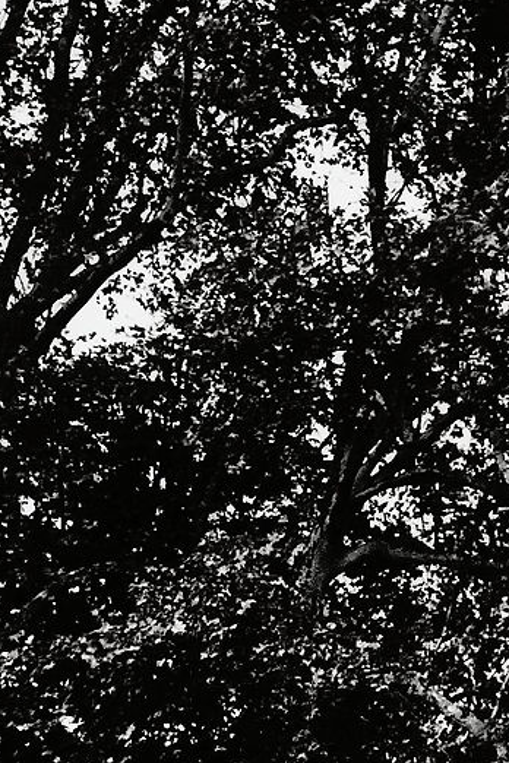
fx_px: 2842
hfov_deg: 9.1
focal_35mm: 134
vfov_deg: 15.2
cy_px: 151
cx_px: 1289
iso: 64
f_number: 1.8
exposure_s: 1/15
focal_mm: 4
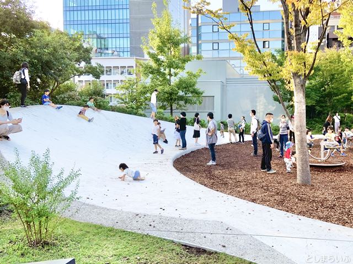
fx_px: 265
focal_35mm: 26
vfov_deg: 53.1
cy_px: 132
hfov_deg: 67.3
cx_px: 176
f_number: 1.8
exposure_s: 1/378
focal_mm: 4.25
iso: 25
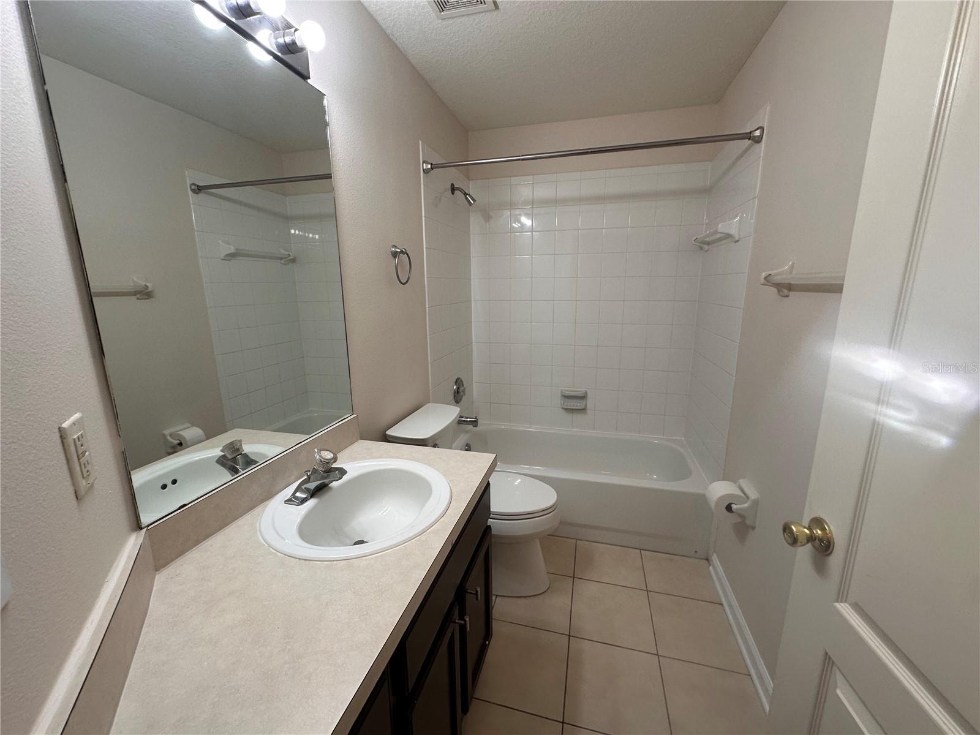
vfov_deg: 85.7
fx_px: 396
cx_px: 490
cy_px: 368
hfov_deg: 102.1
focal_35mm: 14
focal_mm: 2.22
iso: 100
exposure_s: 1/120
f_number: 2.2
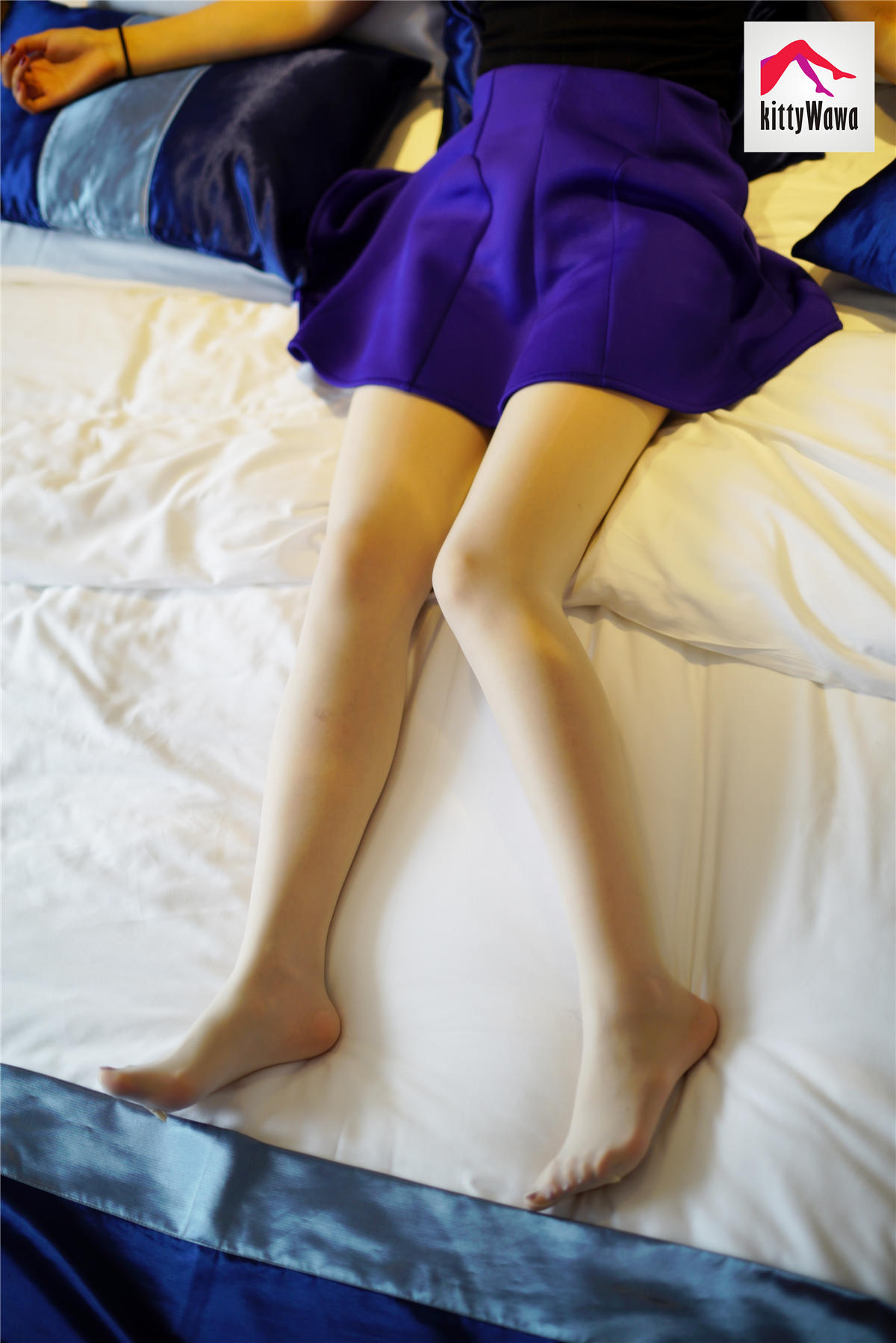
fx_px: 1865
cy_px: 672
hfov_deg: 27.0
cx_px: 448
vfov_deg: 39.6
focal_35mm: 50
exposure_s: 1/60
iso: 125
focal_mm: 50
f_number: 2
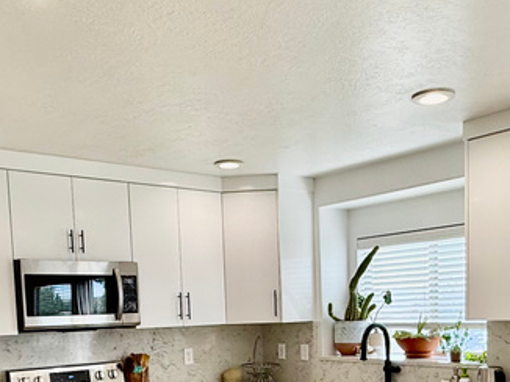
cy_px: 371
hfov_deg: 43.0
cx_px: 257
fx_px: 648
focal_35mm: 44
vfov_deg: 30.8
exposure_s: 1/144
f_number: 2.2
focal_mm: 2.22
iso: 64
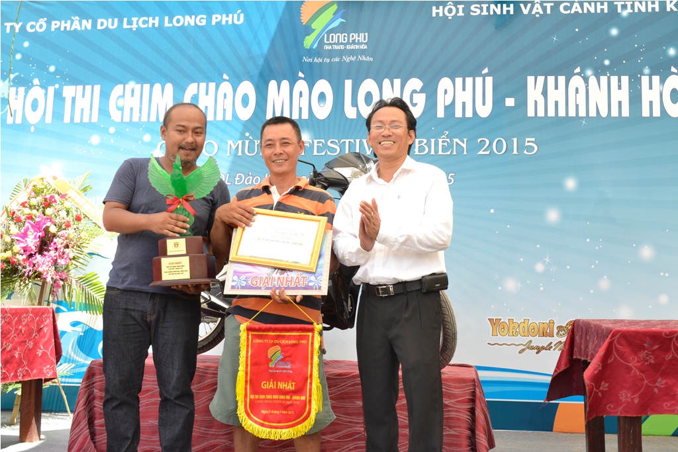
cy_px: 226
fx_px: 848
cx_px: 339
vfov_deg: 29.9
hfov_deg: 43.6
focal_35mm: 45
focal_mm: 30
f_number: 10
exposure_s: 1/30
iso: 200
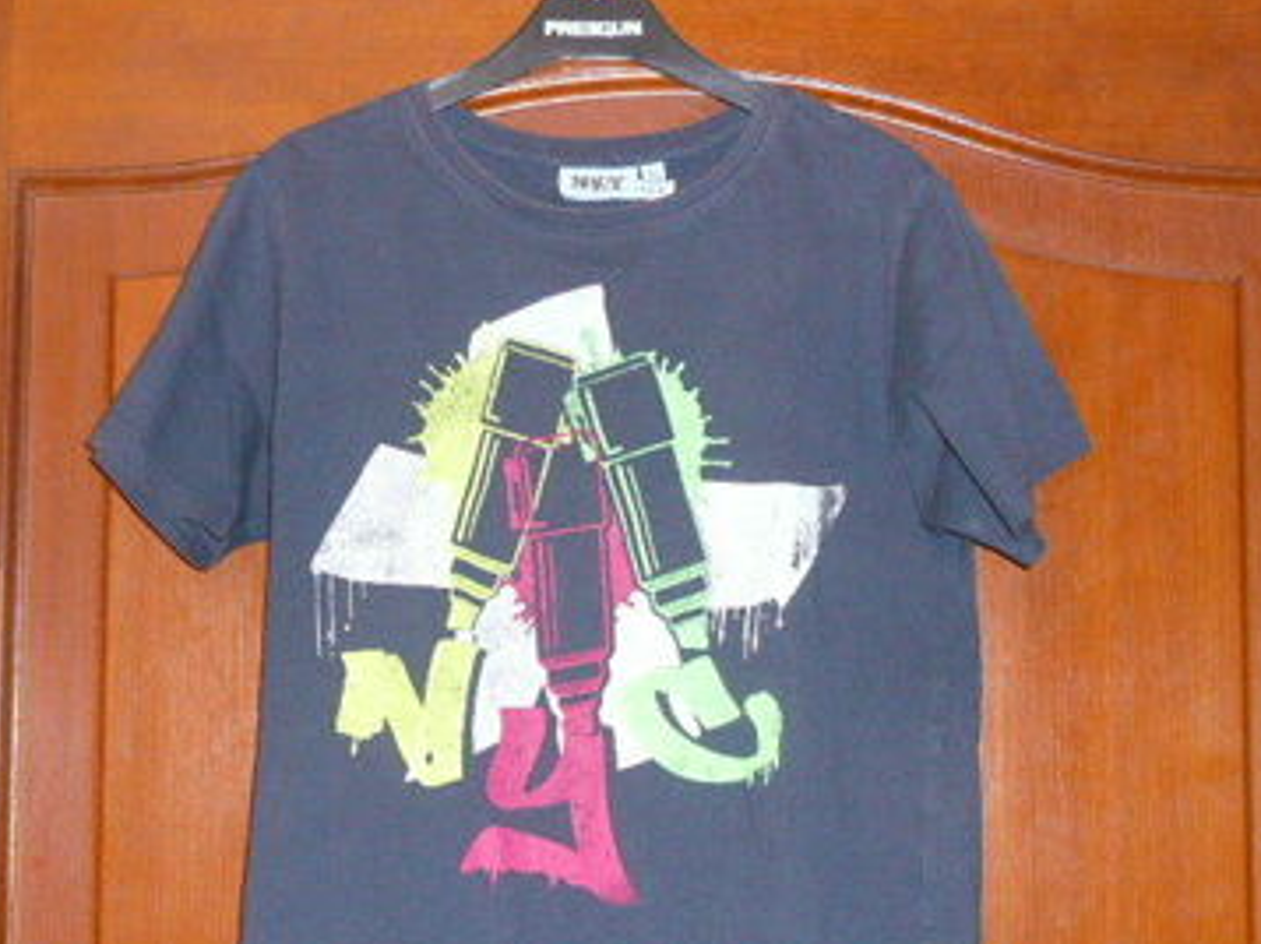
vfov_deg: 28.4
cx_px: 571
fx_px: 1857
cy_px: 616
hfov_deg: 37.5
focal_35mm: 51
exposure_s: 1/30
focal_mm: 4.6
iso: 160
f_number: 3.3
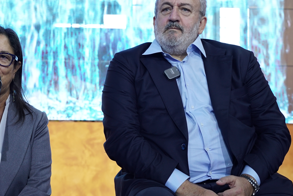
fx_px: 651
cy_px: 108
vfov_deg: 17.1
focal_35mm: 80
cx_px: 90
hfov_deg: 25.2
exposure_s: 1/125
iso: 640
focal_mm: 43
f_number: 3.5
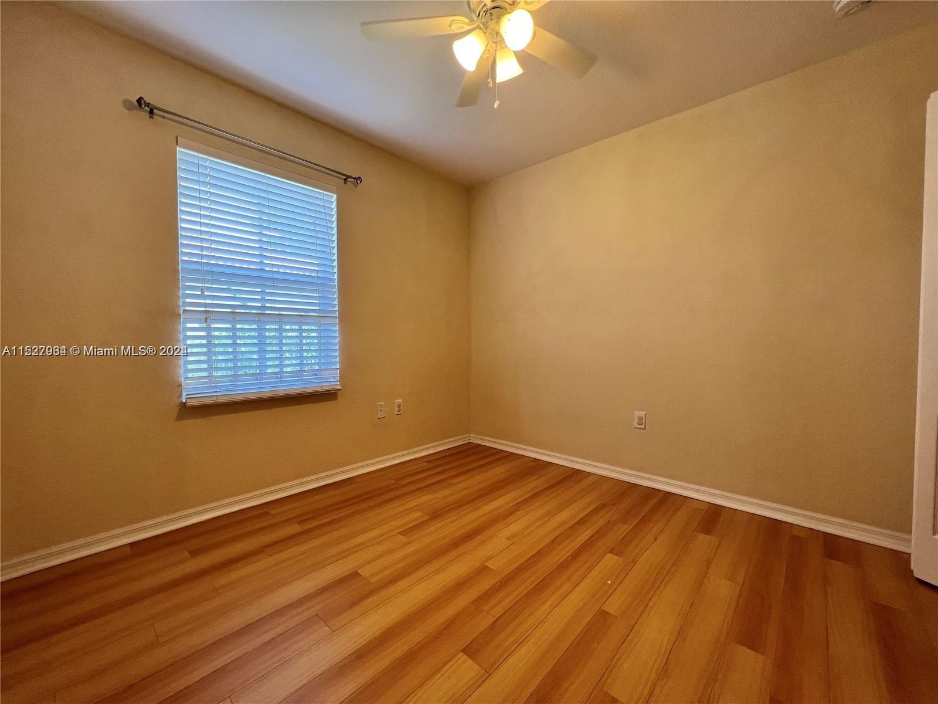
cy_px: 352
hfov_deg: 106.2
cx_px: 469
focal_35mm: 13
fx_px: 352
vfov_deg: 89.9
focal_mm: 1.57
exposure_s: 1/120
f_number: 1.8
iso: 80
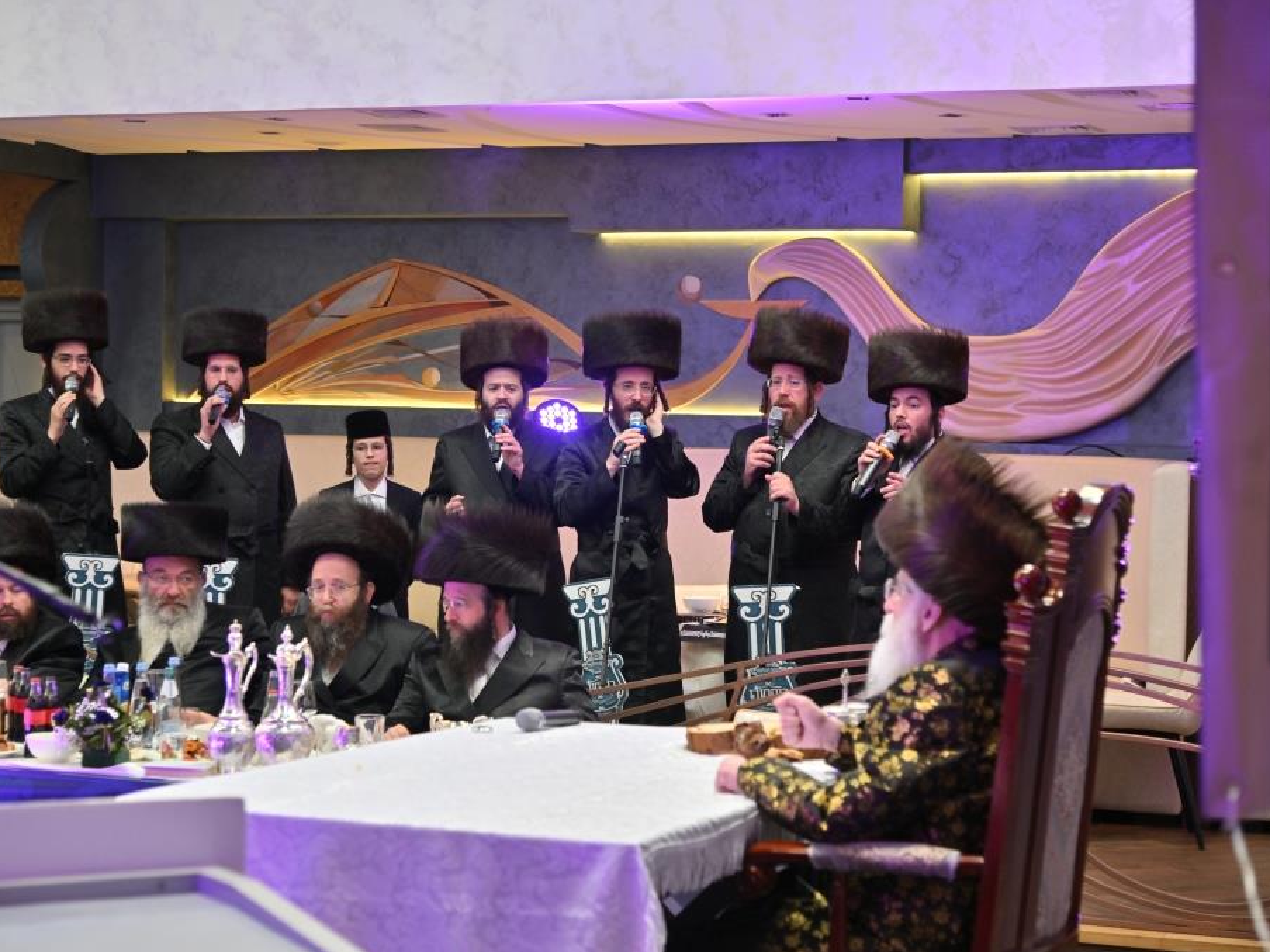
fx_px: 2641
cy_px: 477
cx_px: 557
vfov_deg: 20.4
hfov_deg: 27.0
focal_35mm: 72
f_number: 4.5
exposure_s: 1/125
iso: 500
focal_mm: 66
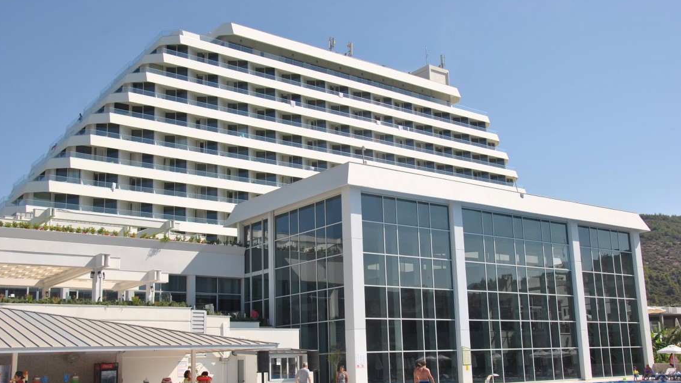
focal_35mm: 38
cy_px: 222
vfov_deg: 31.1
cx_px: 339
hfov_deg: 52.8
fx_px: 686
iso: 100
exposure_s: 1/250
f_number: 8
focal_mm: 24
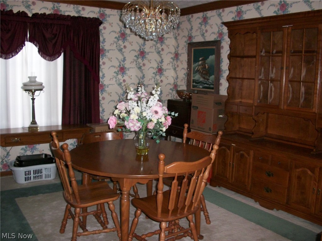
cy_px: 120
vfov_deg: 40.7
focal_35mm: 35
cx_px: 161
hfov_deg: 52.6
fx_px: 326
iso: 250
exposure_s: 1/60
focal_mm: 6.3
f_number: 3.1
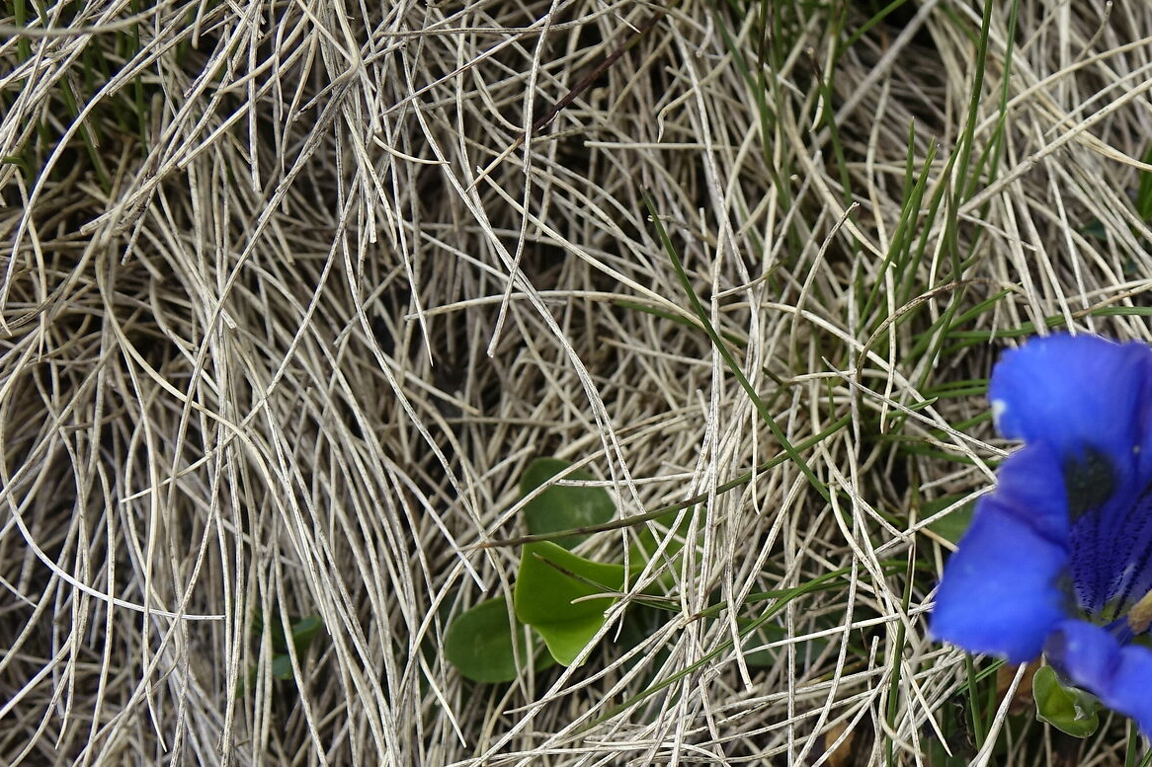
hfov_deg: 27.8
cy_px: 751
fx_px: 2240
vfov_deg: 19.0
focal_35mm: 70
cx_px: 1031
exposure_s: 1/400
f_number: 4
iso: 125
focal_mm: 12.56
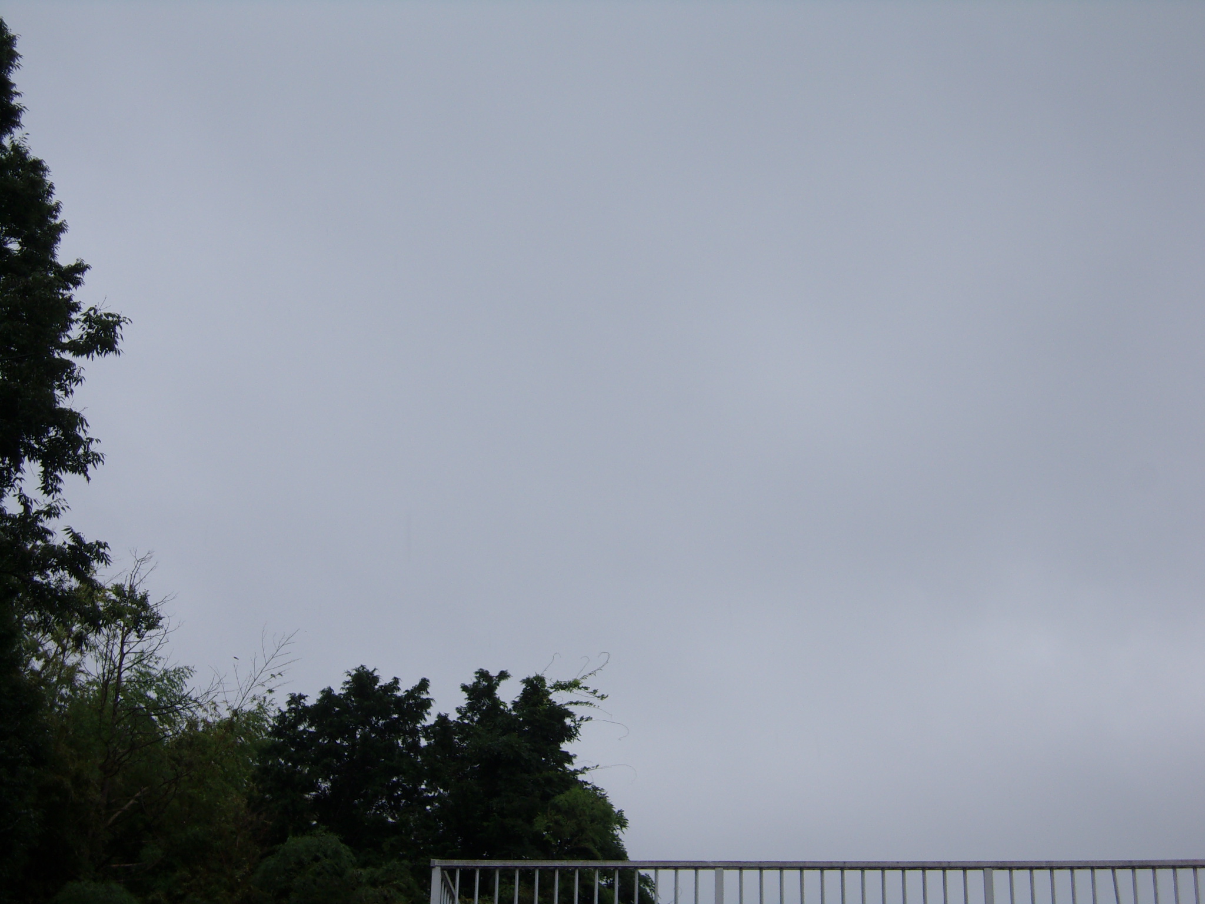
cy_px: 452
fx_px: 2437
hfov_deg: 27.8
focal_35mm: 70
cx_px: 602
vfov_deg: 21.0
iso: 80
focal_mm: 12.5
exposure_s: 1/400
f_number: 4.9
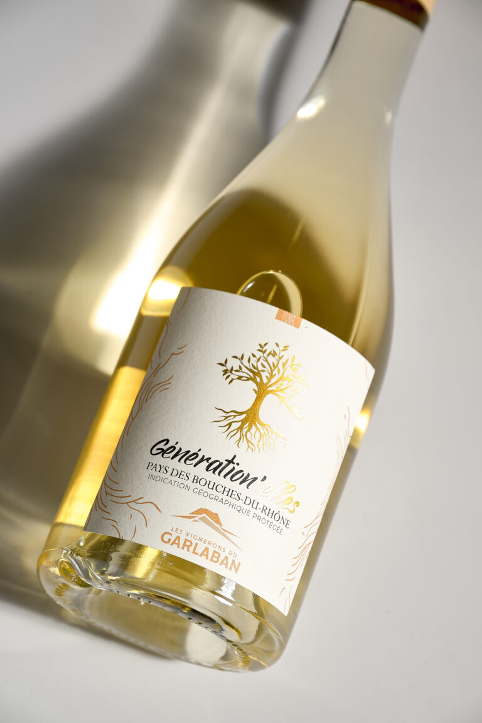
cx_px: 241
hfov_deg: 15.2
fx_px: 1807
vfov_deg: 22.6
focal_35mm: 90
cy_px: 362
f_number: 9
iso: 32
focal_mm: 90
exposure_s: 1/125
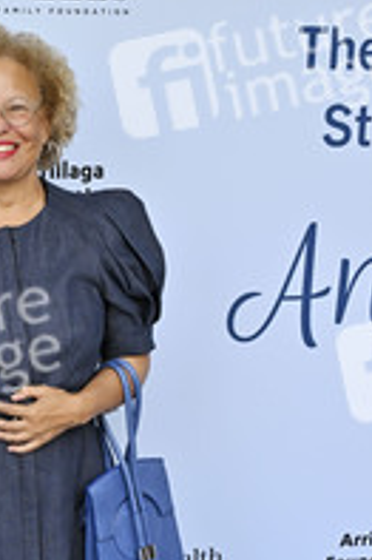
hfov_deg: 18.6
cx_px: -3
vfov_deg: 27.5
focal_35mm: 71
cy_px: 497
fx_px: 1102
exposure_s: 1/320
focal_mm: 35
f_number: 6.3
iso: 640
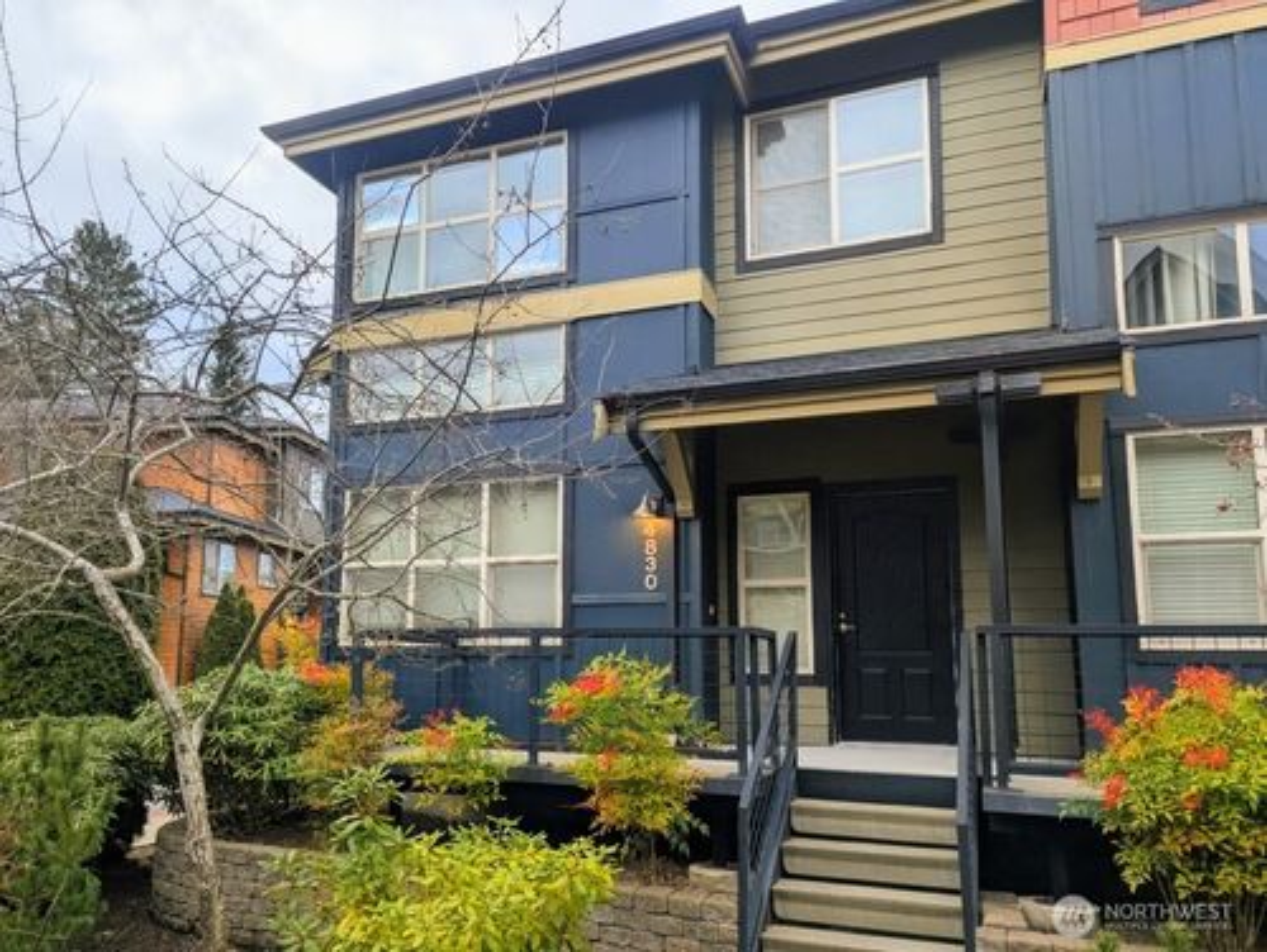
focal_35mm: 24
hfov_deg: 71.5
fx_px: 879
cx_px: 634
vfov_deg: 56.9
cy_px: 476
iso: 45
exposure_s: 1/397
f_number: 1.85
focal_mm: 6.81
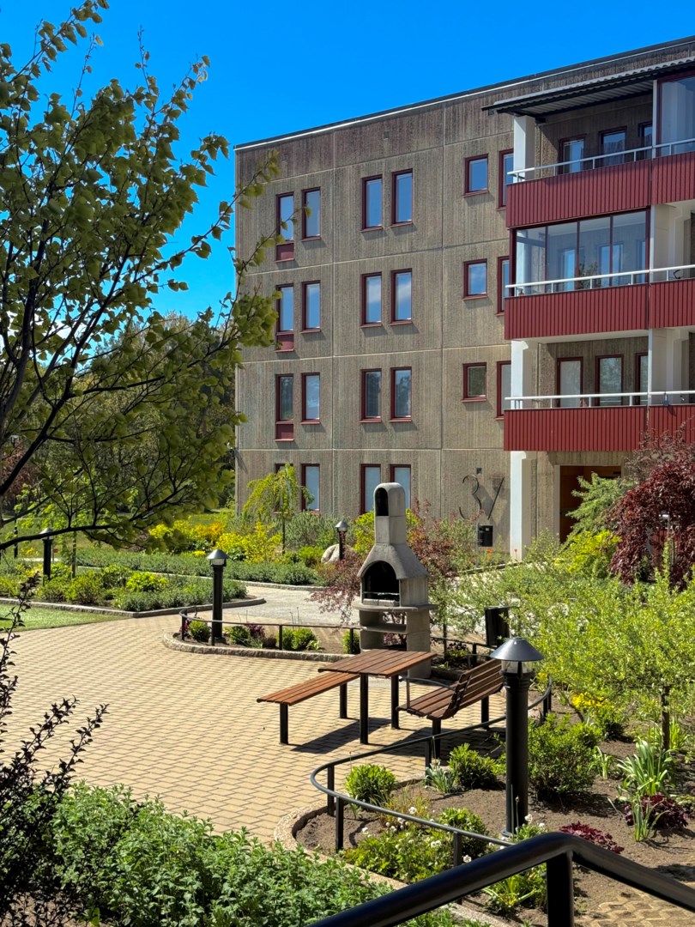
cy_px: 464
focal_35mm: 48
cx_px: 348
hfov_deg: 30.3
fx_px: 1285
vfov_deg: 39.7
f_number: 1.78
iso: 64
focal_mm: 6.76
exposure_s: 1/2976
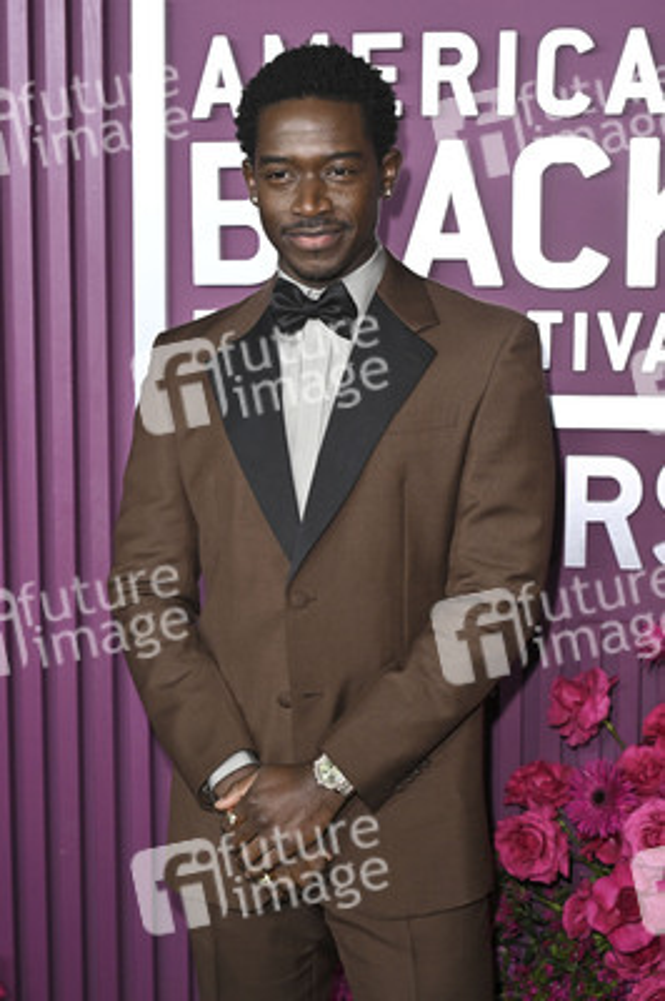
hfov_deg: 21.9
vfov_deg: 32.4
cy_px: 500
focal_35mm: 62
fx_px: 1721
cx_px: 332
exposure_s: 1/320
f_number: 5.6
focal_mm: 62
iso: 2500
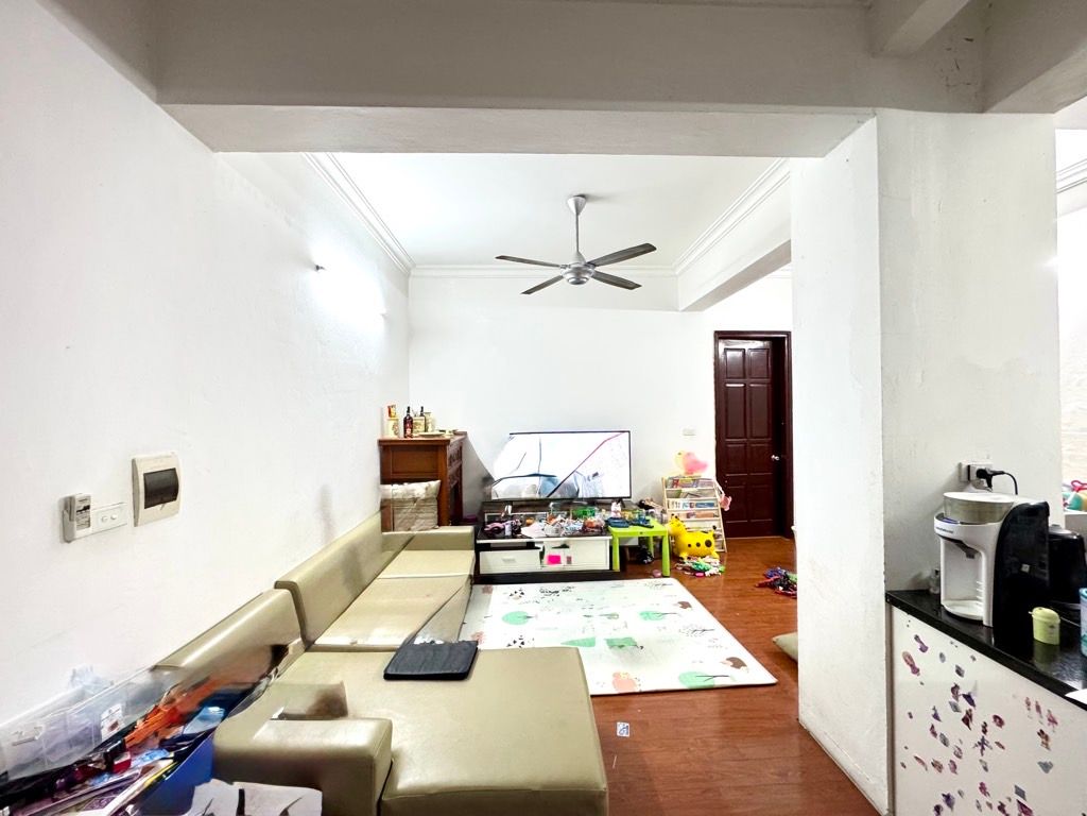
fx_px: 440
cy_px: 408
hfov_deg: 102.1
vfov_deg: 85.7
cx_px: 544
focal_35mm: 14
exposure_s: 1/50
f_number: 2.2
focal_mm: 2.22
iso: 500
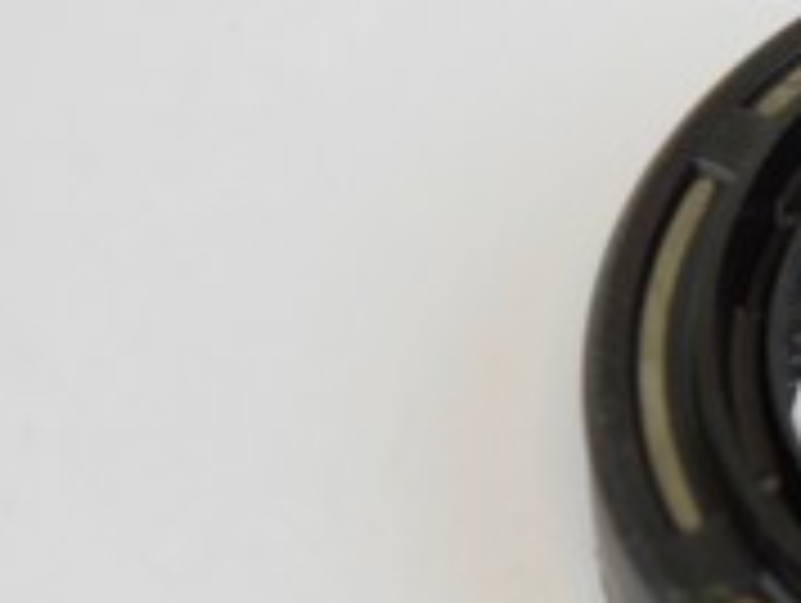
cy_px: 380
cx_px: 1220
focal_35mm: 285
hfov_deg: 6.8
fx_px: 6597
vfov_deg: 5.2
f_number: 5.6
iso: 1400
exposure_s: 1/60
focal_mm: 55
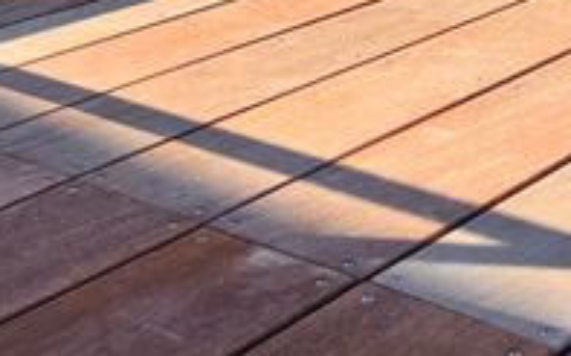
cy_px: -217
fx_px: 1307
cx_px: 165
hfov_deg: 24.5
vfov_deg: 14.3
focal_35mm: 84
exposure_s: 1/1992
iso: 50
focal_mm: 5.1
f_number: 1.6
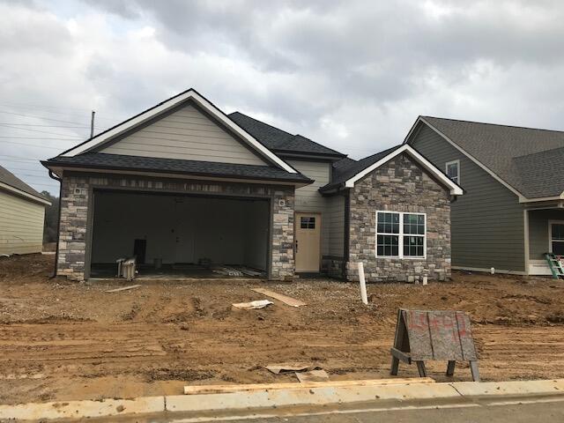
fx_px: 456
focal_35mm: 28
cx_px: 282
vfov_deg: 49.7
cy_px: 212
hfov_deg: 63.4
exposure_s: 1/720
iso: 20
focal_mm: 3.99
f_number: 1.8
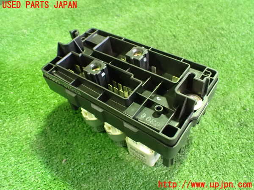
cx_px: 127
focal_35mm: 30
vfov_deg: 46.8
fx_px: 220
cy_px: 95
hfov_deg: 60.0
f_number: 2.3
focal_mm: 5.4
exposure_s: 1/25
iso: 1600
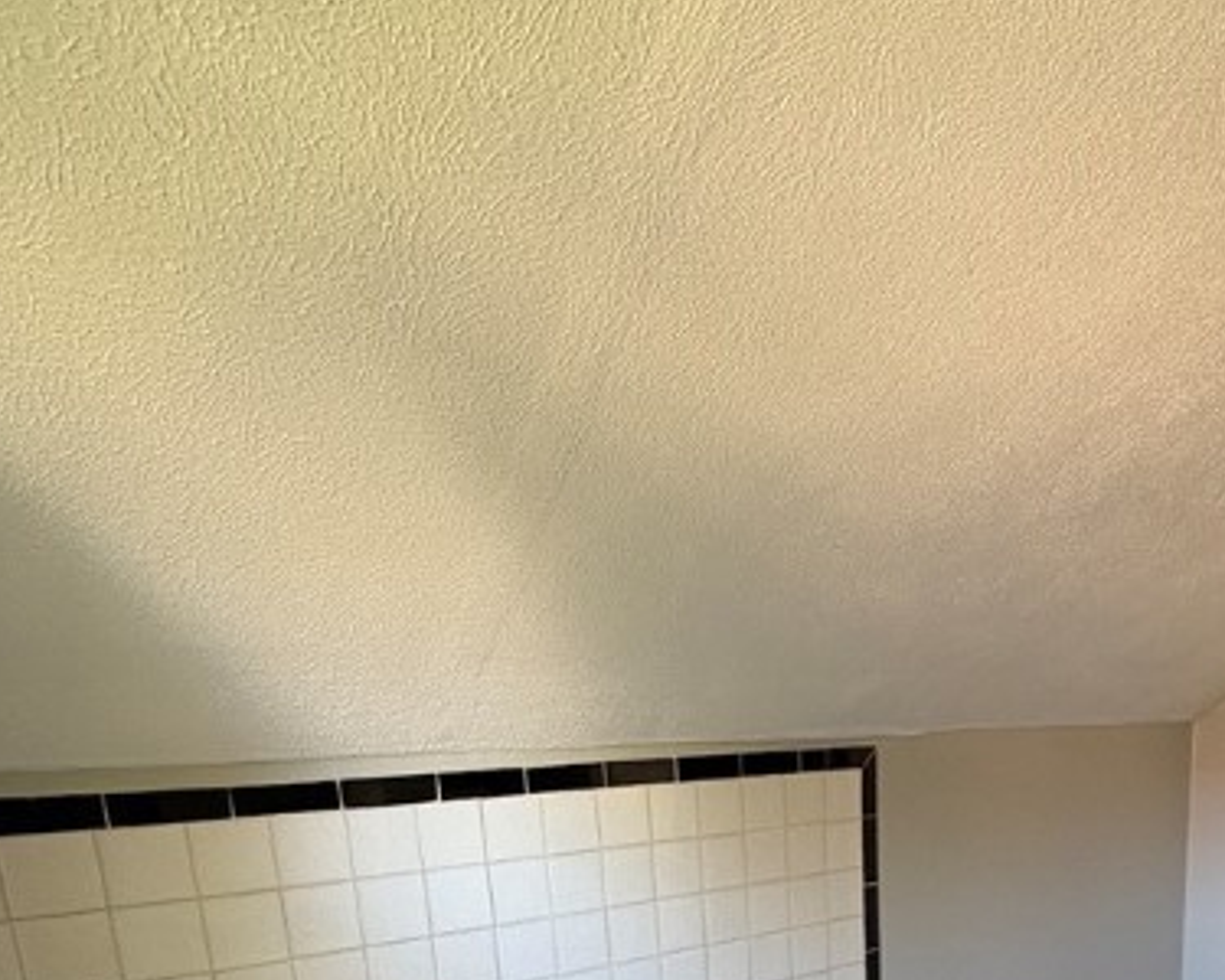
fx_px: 1015
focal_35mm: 28
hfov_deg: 61.2
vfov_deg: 44.3
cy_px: 970
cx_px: 784
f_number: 2.2
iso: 250
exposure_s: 1/60
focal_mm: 2.22
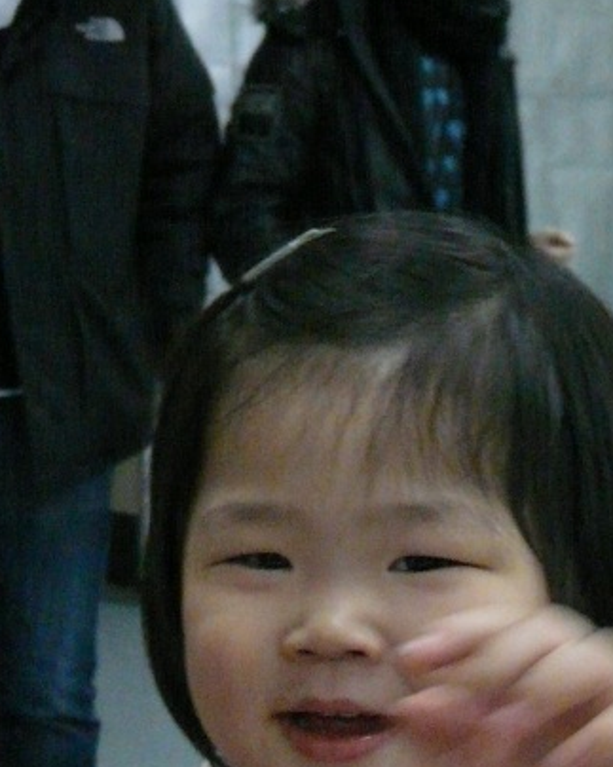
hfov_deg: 14.1
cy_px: 919
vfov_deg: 16.9
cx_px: 411
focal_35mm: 109
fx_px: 2473
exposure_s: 1/60
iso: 800
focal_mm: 7.5
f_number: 3.2
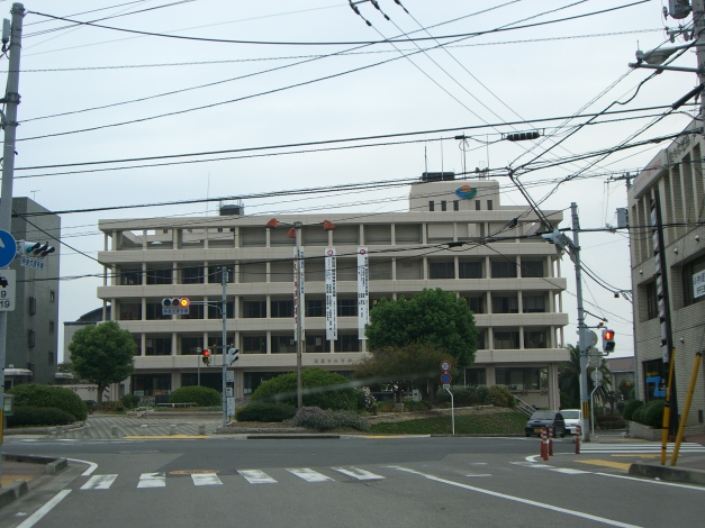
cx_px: 358
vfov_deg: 30.3
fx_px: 977
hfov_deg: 39.7
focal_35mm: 48
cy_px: 263
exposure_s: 1/160
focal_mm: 7.6
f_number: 3
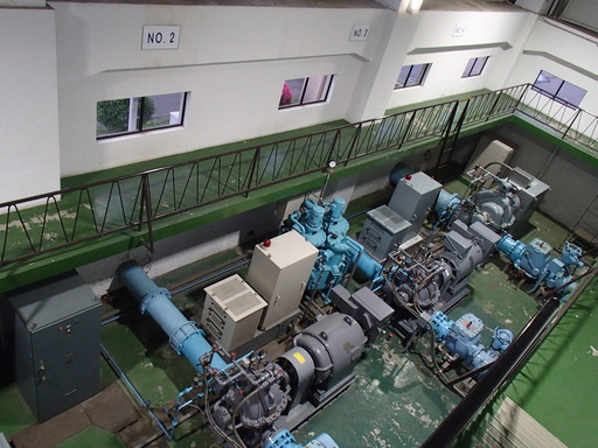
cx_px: 299
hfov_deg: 63.4
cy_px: 224
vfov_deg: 49.7
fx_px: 484
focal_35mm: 28
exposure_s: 1/30
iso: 400
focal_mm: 5
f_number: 3.9
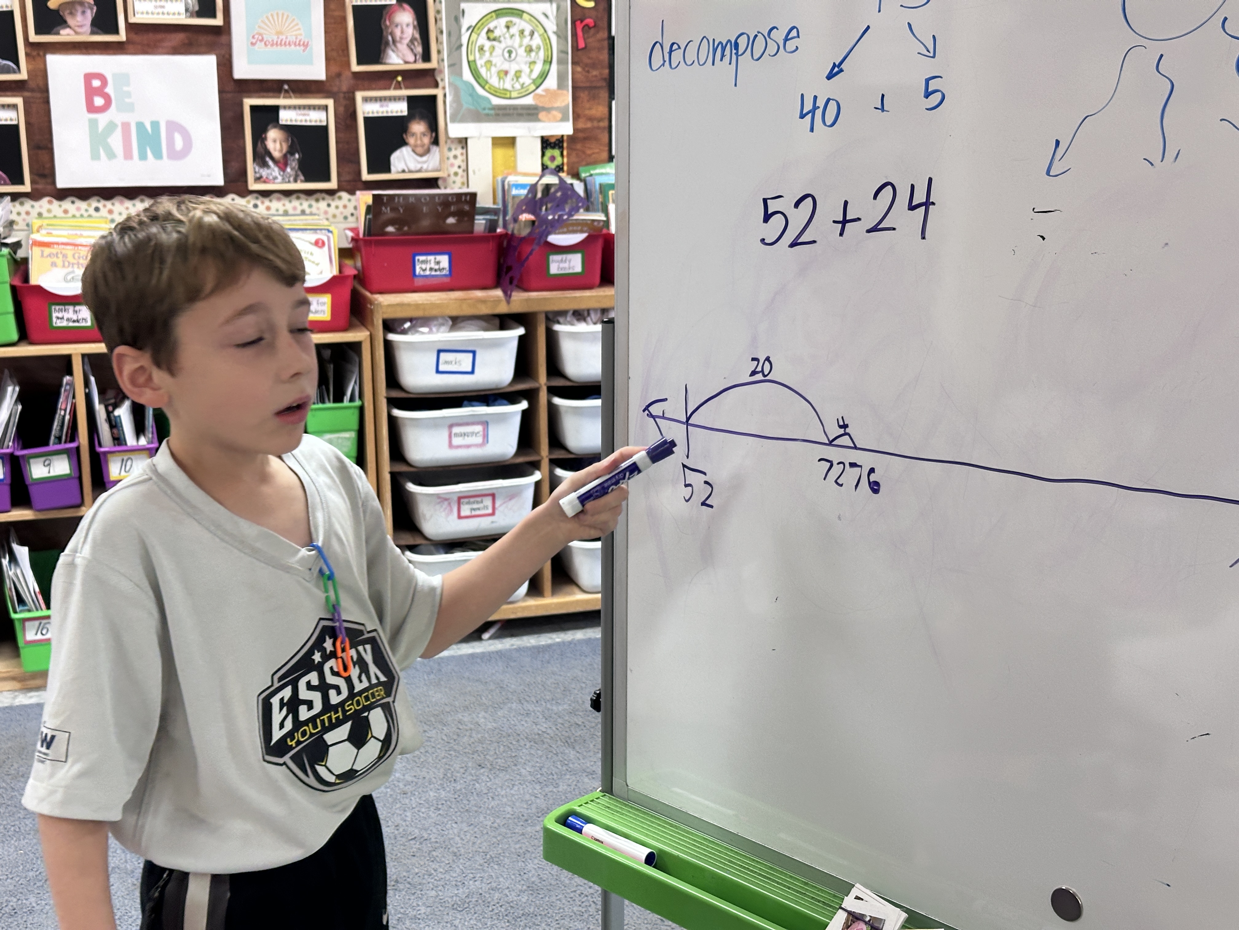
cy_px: 465
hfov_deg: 39.7
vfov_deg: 30.3
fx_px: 1718
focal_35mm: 48
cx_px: 620
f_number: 1.78
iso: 125
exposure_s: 1/60
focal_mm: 6.86
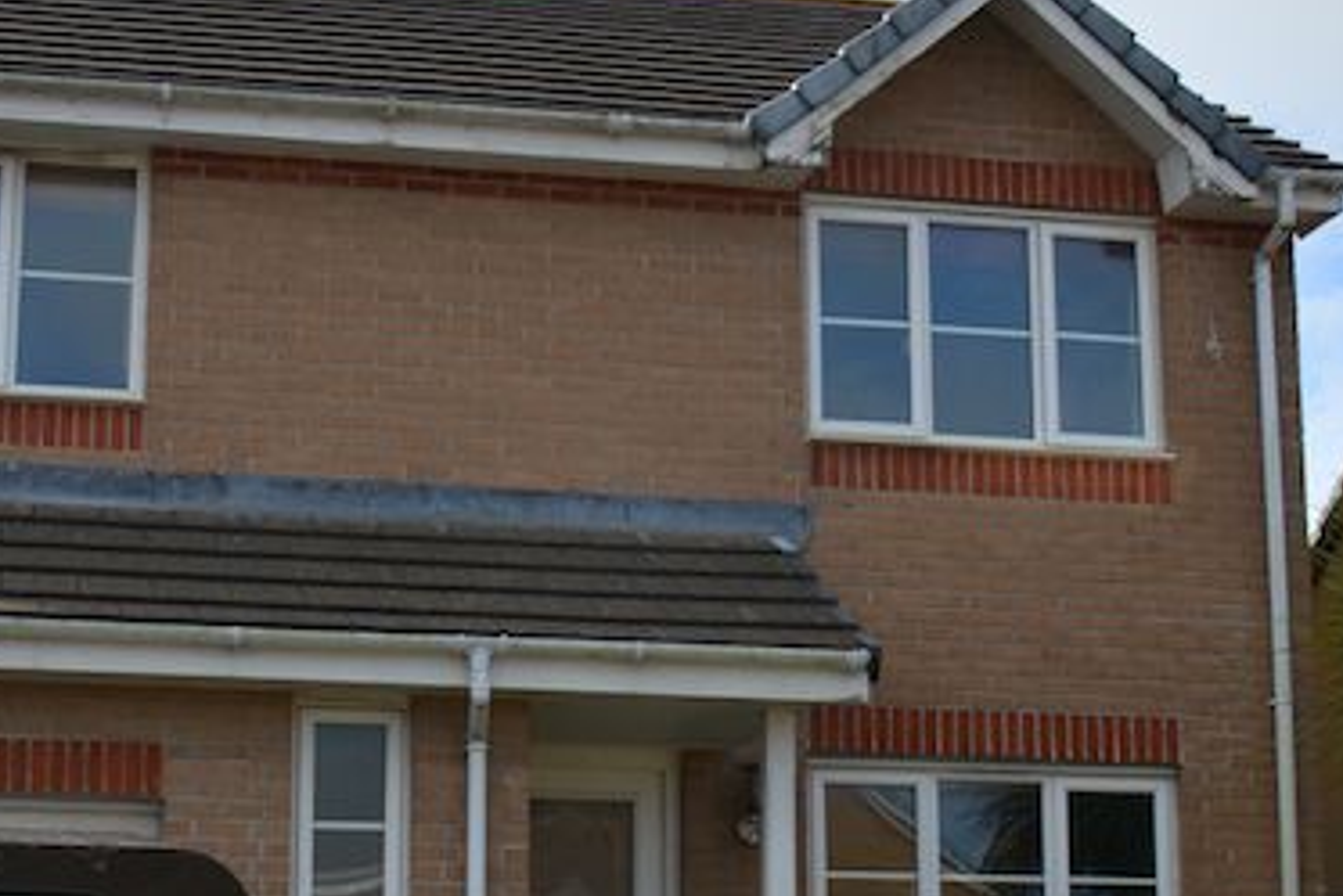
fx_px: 3147
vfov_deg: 16.2
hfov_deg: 24.0
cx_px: 508
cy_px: 581
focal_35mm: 84
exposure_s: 1/250
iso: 110
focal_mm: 21
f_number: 8
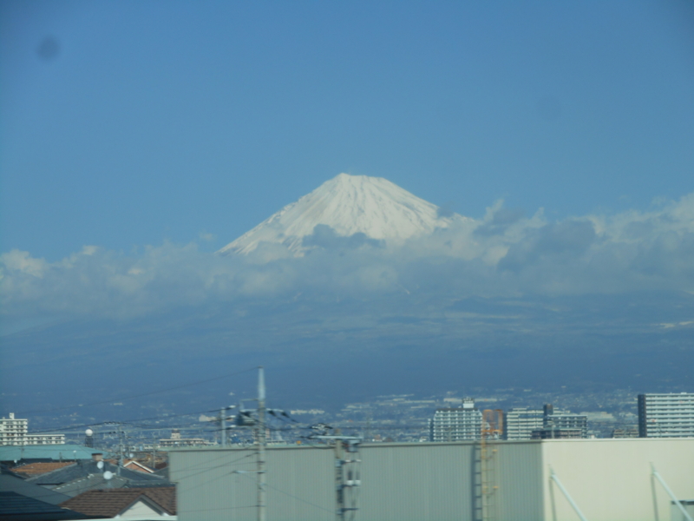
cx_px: 347
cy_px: 260
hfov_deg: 19.3
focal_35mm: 102
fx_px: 2045
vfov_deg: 14.5
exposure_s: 1/500
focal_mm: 18.2
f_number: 5.8
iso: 80
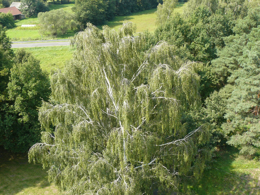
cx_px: 130
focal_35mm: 36
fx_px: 270
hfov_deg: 51.4
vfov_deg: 39.7
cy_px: 98
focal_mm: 6
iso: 100
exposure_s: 1/125
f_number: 5
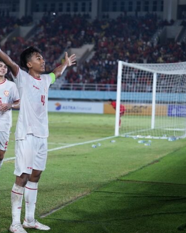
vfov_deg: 19.4
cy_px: 116
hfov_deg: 15.4
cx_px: 20
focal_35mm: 99
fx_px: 682
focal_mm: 70
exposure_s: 1/1600
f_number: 2.8
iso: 2000
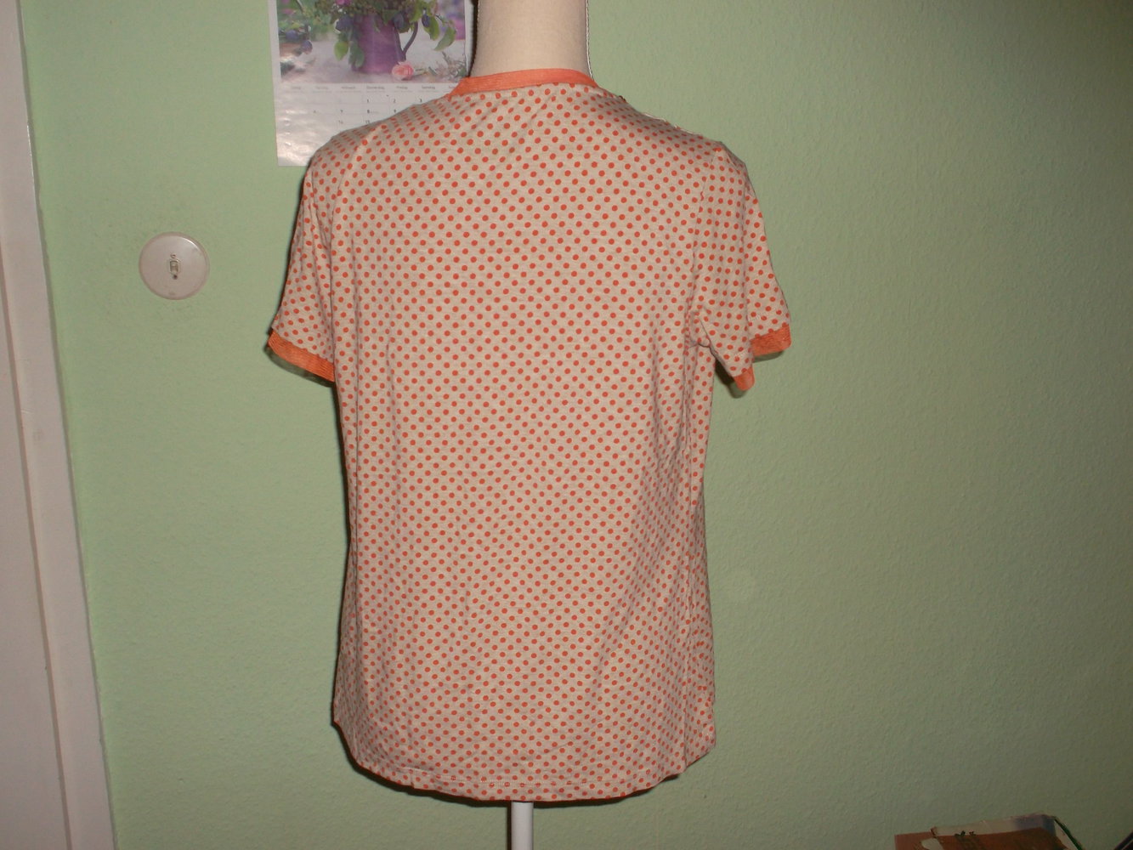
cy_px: 425
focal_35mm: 37
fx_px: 1211
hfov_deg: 50.1
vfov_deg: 38.7
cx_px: 566
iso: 100
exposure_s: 1/50
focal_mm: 5.2
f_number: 3.7
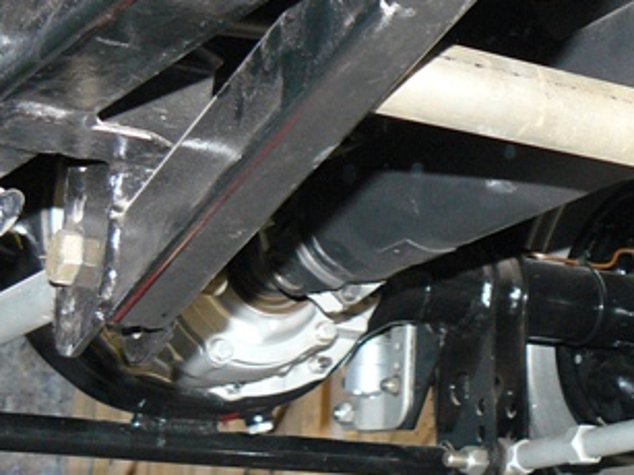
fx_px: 1648
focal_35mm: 90
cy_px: 198
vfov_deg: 16.4
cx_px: 776
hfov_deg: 20.3
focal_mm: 6
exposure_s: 1/30
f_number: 2.8
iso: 200
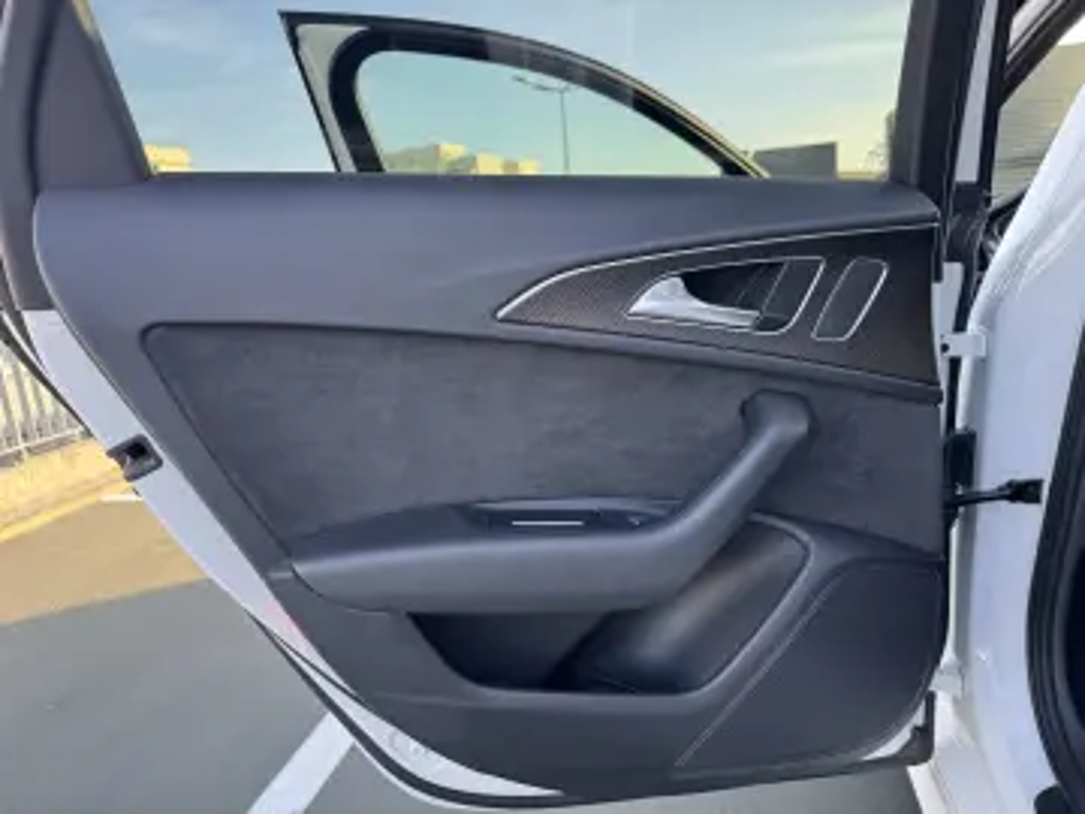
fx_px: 752
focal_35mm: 24
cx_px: 542
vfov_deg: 56.8
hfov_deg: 71.6
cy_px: 407
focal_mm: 6.76
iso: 64
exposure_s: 1/148
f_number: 1.78
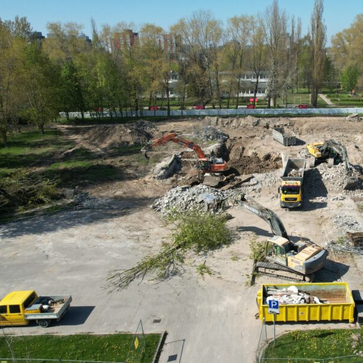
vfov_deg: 51.1
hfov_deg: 49.0
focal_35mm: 32
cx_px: 275
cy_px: 194
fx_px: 380
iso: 100
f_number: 2.8
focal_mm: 8.38
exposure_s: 1/1600
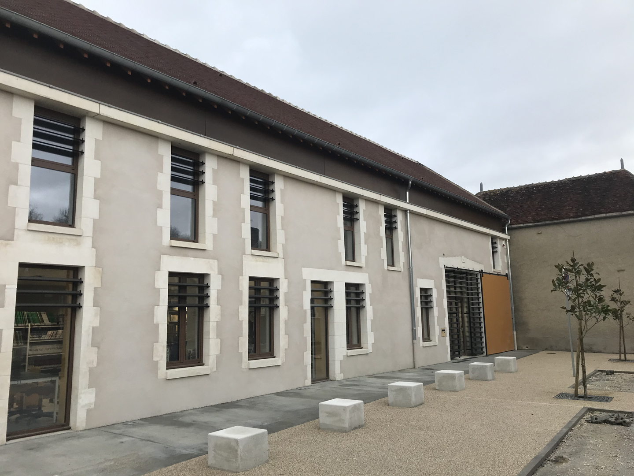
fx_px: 513
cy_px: 238
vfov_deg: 49.7
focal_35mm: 28
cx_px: 317
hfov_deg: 63.4
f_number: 1.8
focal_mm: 3.99
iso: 20
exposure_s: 1/766
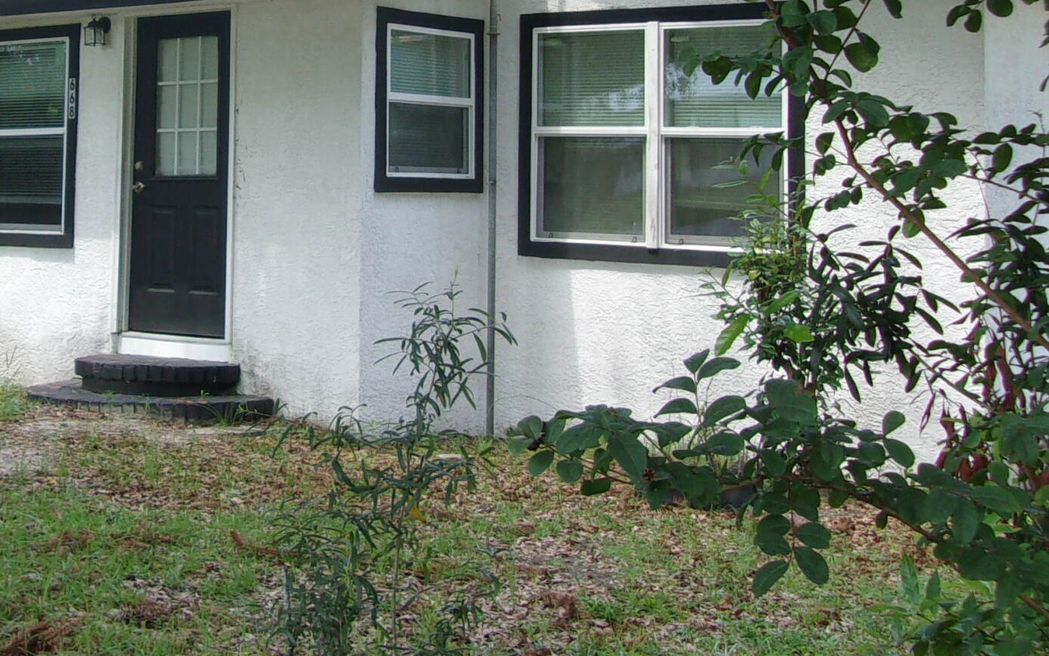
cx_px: 311
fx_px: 1773
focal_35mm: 62
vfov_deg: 20.5
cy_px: 61
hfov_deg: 32.6
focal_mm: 4.9
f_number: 3
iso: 80
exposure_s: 1/160
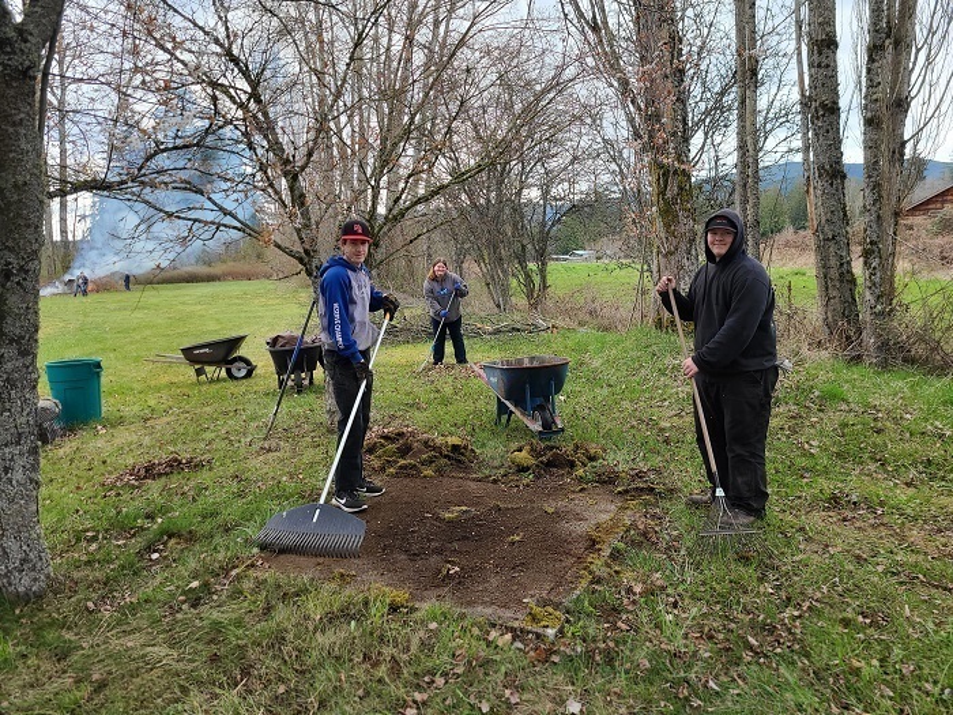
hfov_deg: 67.3
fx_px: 716
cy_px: 358
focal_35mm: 26
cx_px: 476
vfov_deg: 53.1
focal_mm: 5.4
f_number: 1.8
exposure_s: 1/182
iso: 40
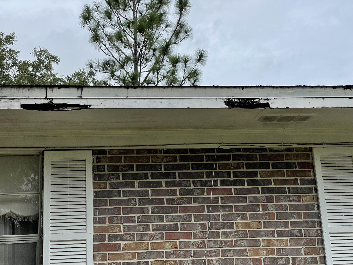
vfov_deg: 22.9
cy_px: 132
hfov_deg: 30.3
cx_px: 176
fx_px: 653
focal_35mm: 64
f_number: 2.2
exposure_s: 1/1575
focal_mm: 7.5
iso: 20
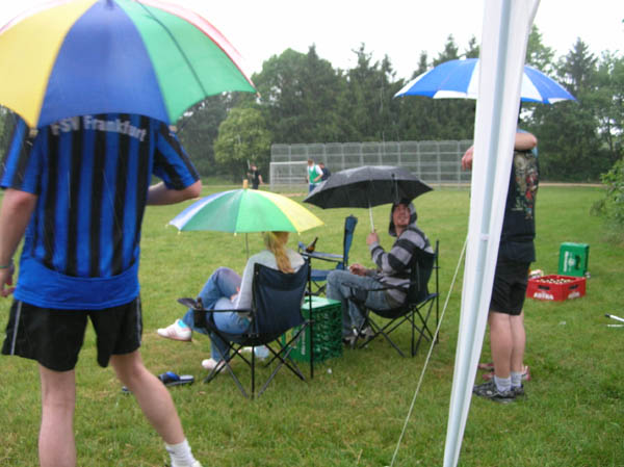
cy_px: 234
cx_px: 312
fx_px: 648
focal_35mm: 36
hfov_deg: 51.4
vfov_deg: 39.6
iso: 50
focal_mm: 6
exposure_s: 1/68.5
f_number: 2.7
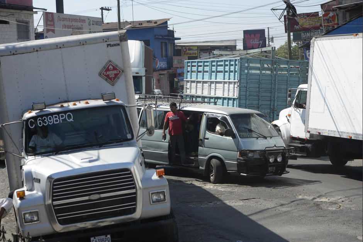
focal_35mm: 86
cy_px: 121
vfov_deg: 15.9
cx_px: 182
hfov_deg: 23.6
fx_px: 867
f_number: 6.3
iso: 200
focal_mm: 86
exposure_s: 1/1000
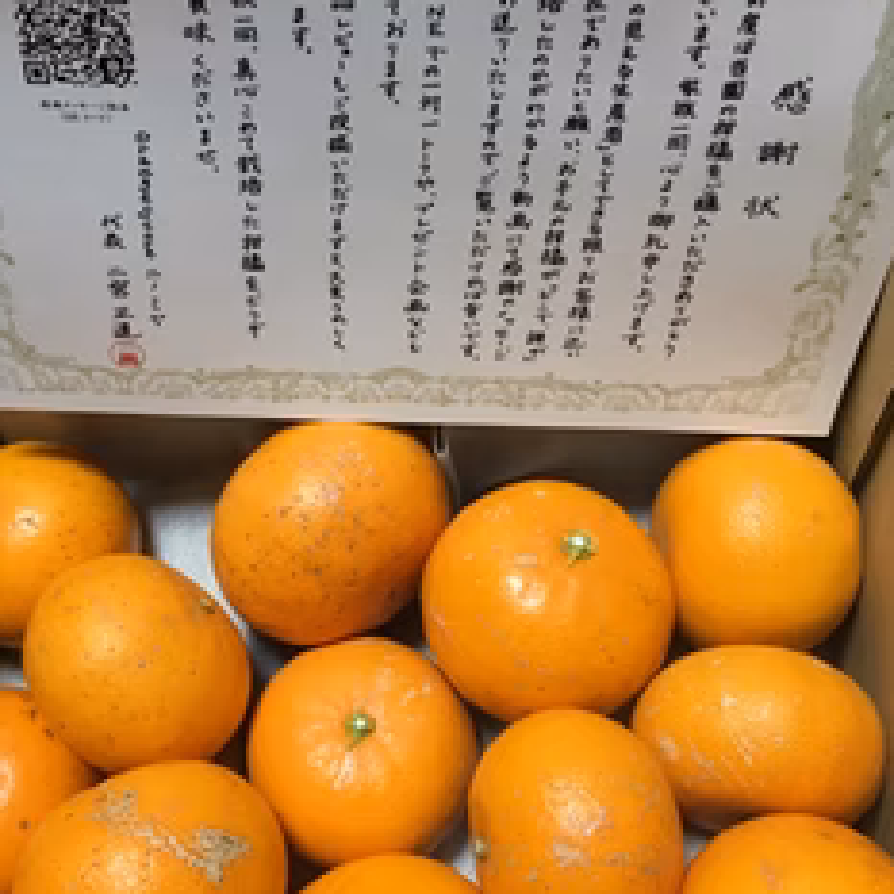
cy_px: 476
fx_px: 1286
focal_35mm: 44
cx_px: 376
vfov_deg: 38.3
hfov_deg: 38.2
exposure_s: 1/30
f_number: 2.2
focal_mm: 4.15
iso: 64
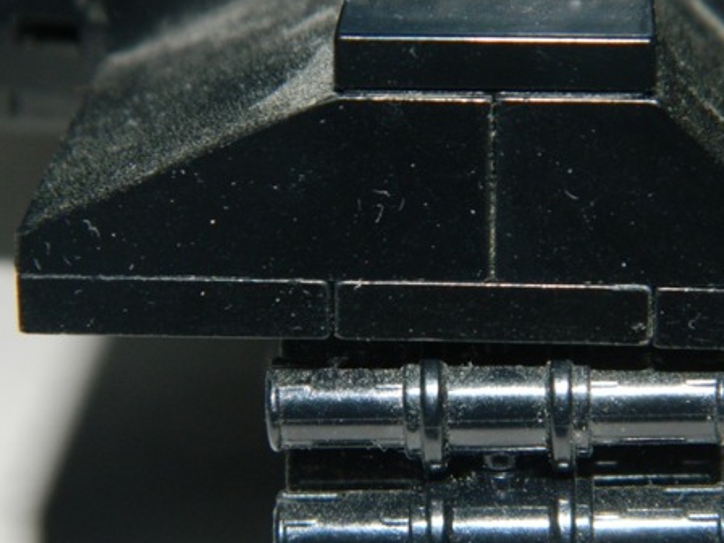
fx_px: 3075
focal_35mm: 147
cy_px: 331
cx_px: 452
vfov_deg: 10.1
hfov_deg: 13.4
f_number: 12.6
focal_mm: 18.6
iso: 200
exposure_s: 1/60
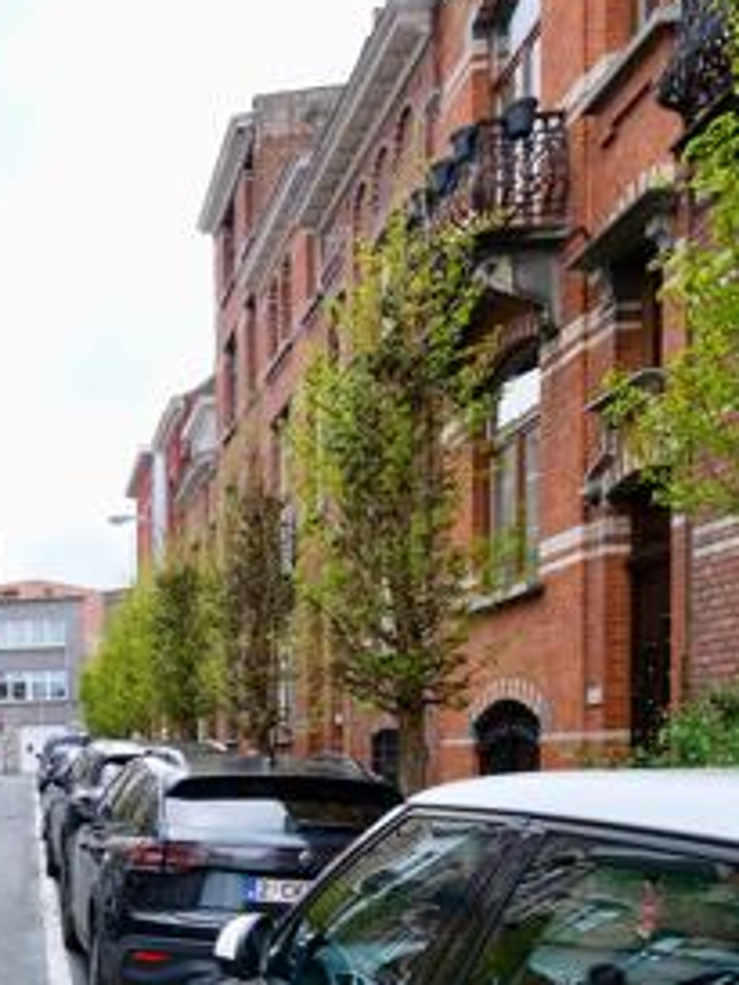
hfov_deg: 30.6
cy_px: 815
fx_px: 1081
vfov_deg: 45.9
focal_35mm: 38
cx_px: -195
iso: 320
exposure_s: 1/160
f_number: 7.1
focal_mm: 10
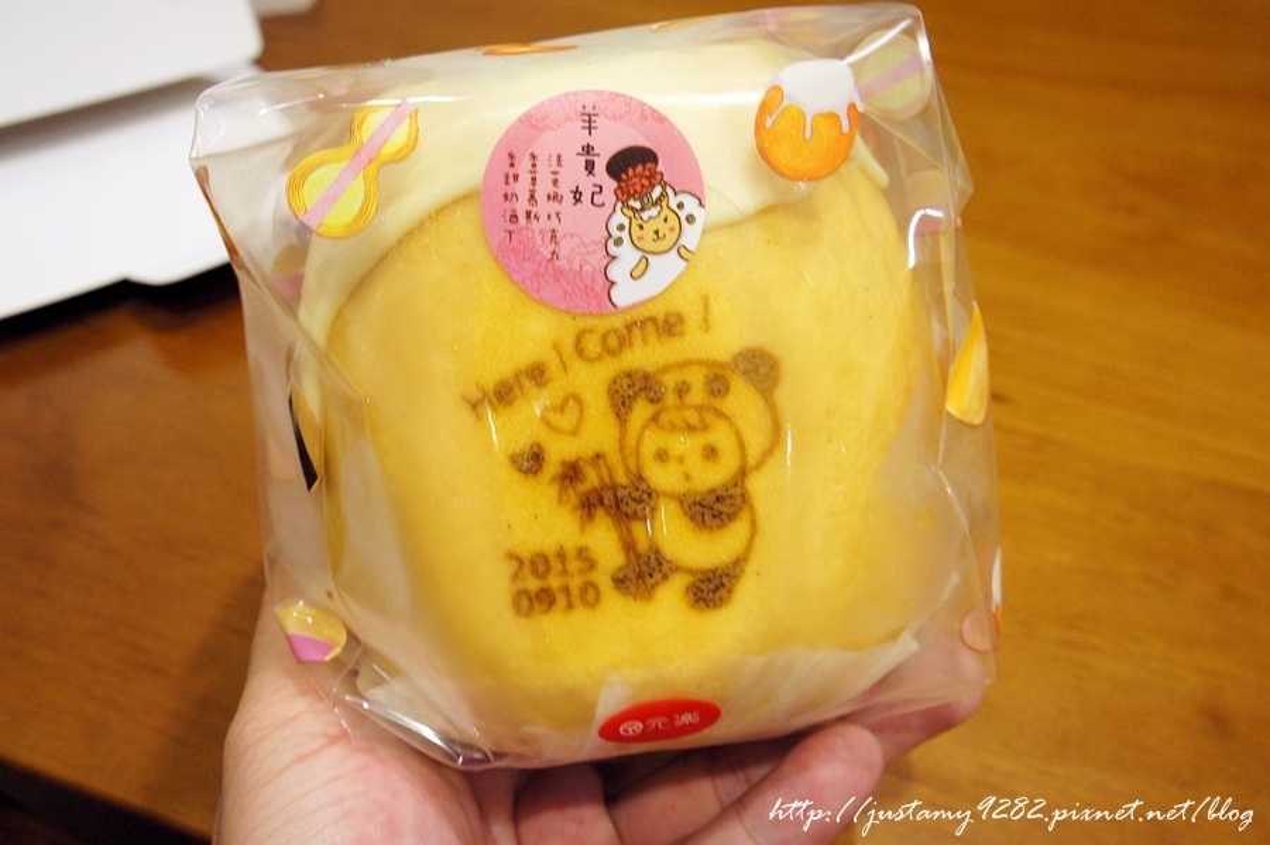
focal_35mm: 33
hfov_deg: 57.2
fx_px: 1163
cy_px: 422
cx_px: 635
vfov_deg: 39.9
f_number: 8
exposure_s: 1/15
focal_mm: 22
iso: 1600
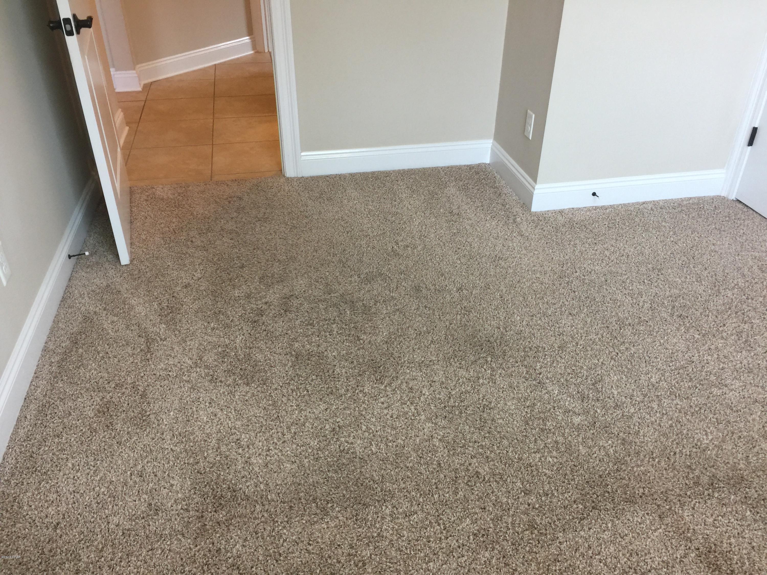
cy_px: 288
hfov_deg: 61.7
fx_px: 643
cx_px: 384
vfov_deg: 48.2
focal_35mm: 29
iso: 32
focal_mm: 4.15
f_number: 2.2
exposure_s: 1/15
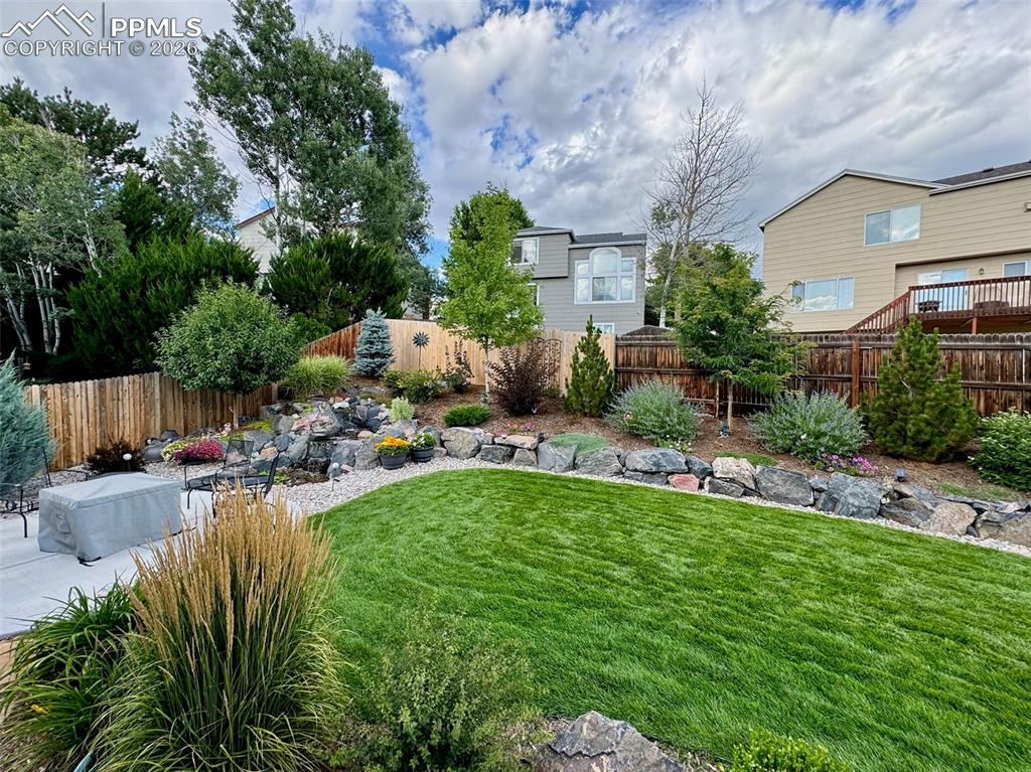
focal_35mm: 14
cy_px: 386
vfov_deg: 85.6
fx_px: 417
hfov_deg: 102.1
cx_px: 516
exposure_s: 1/192
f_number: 2.2
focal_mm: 2.22
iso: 40
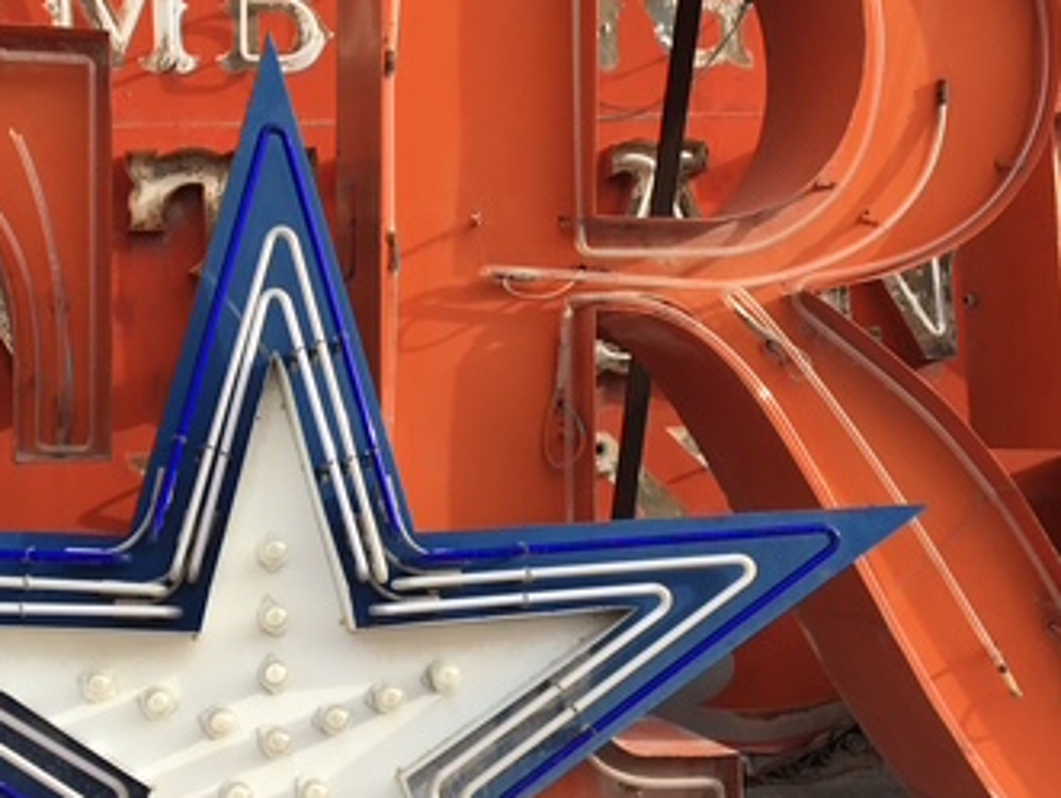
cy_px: 346
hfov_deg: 34.1
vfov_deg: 26.1
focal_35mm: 56
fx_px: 1718
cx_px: 394
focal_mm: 4.15
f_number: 2.2
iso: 25
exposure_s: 1/506
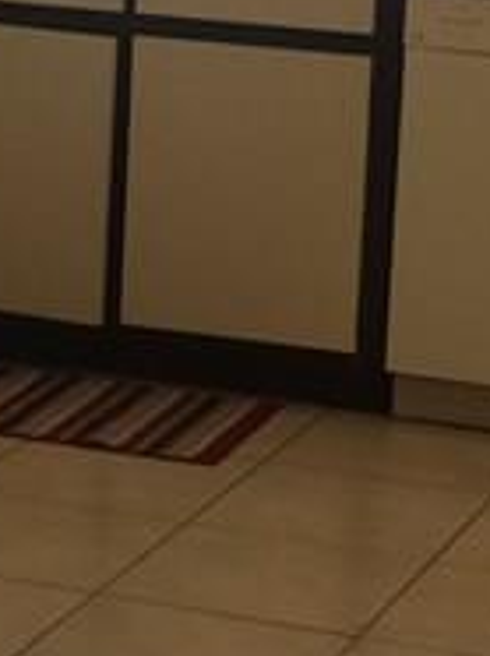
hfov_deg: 9.2
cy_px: 127
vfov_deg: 12.3
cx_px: 60
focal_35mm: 160
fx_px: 3027
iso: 50
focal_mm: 4.15
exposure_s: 1/30
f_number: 2.2
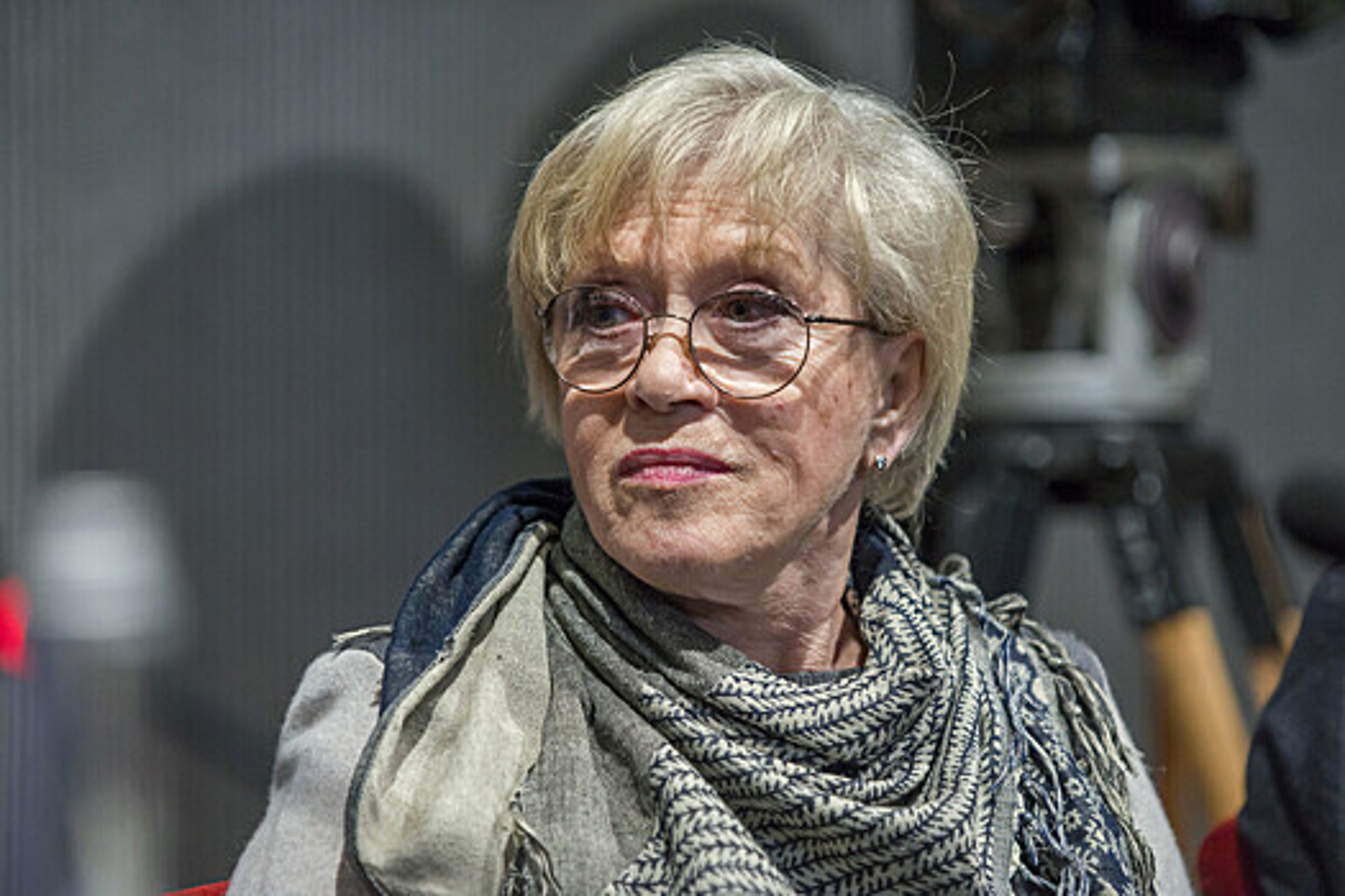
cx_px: 672
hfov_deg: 15.2
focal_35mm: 135
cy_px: 448
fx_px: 5043
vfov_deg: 10.2
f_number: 3.2
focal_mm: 135
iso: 2500
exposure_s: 1/200
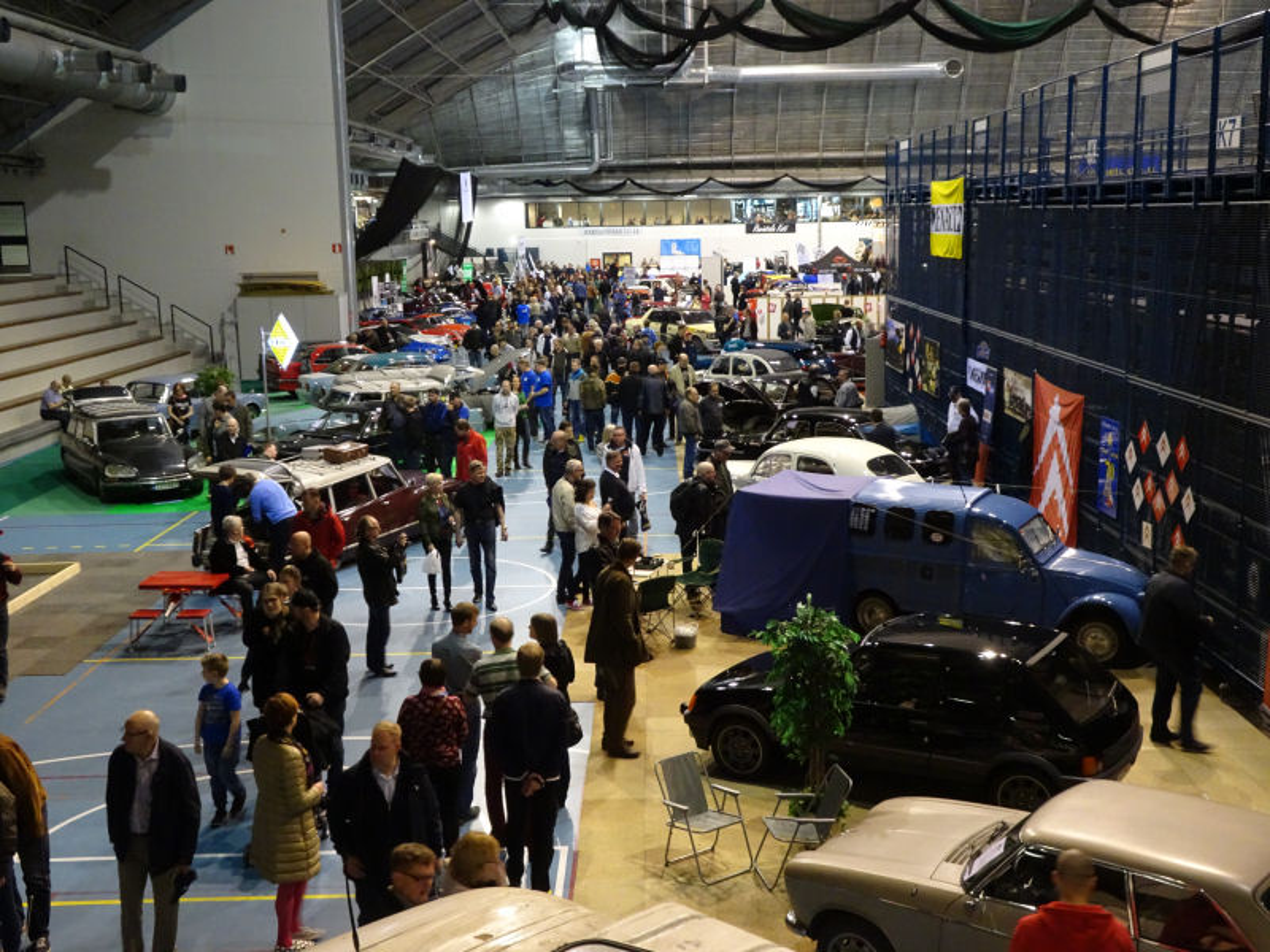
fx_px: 1357
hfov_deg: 50.1
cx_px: 635
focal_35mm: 37
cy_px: 476
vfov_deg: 38.7
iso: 800
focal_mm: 6.37
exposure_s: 1/25
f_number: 4
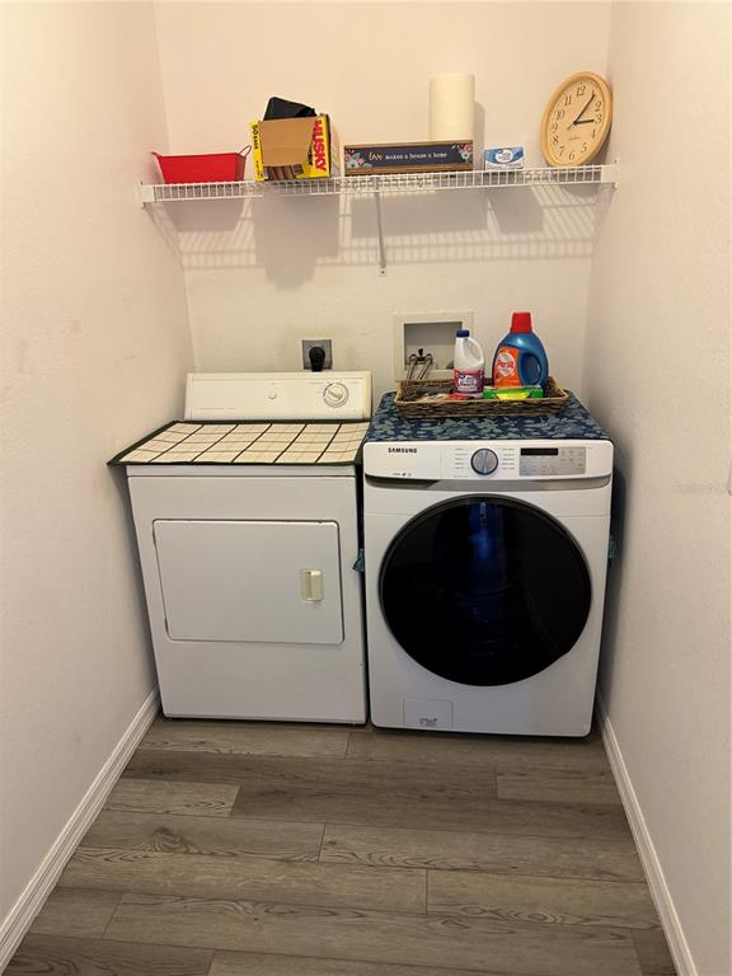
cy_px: 488
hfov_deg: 56.8
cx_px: 366
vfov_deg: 71.6
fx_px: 677
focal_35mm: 24
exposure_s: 1/60
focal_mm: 6.76
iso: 320
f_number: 1.78
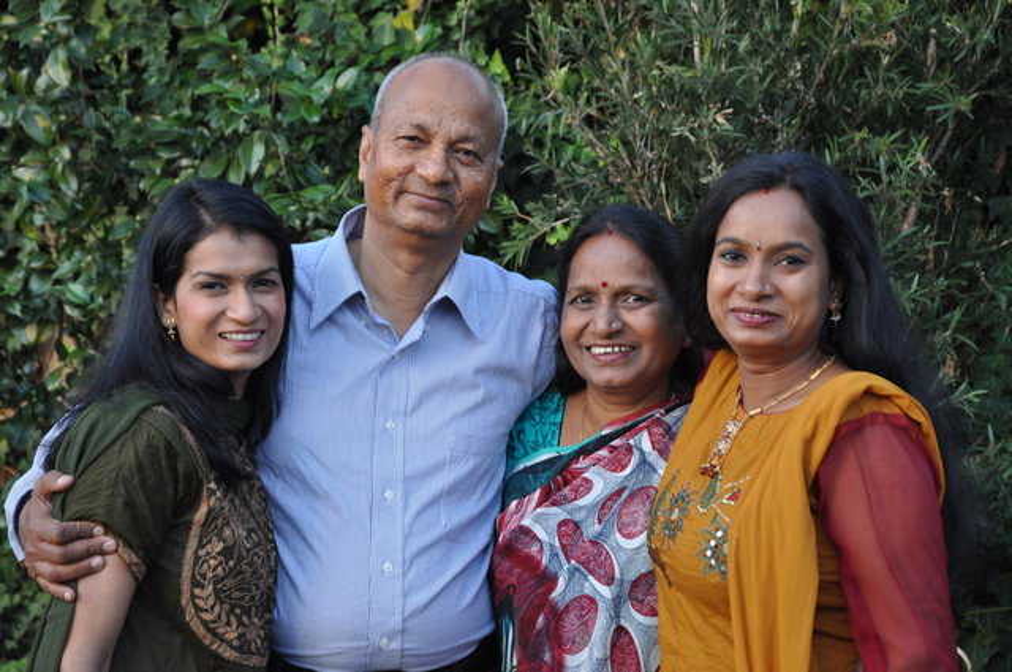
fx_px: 2443
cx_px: 506
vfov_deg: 15.7
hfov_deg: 23.4
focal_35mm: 87
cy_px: 336
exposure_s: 1/80
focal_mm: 58
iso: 400
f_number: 5.3
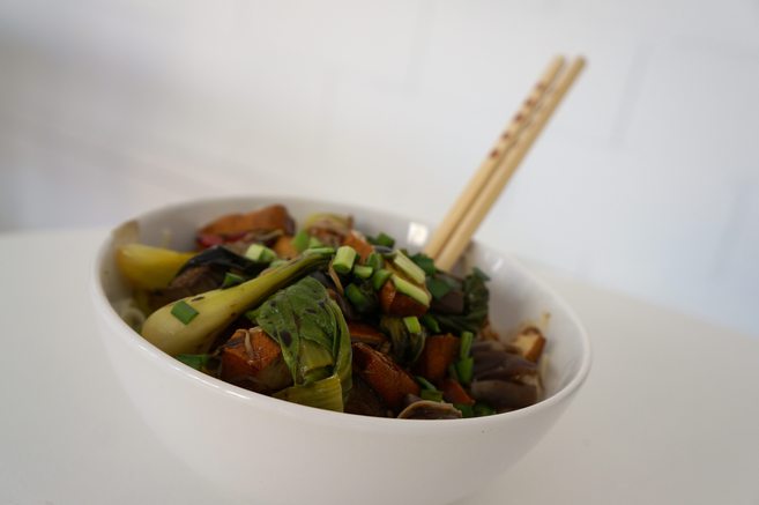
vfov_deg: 34.2
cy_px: 252
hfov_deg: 49.6
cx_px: 380
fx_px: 822
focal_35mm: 39
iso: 160
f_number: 4
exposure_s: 1/60
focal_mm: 26
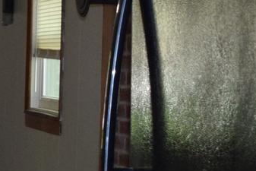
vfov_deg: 8.2
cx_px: -50
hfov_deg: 12.2
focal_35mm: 164
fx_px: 1167
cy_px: 251
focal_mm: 18
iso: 1250
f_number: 4
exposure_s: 1/200
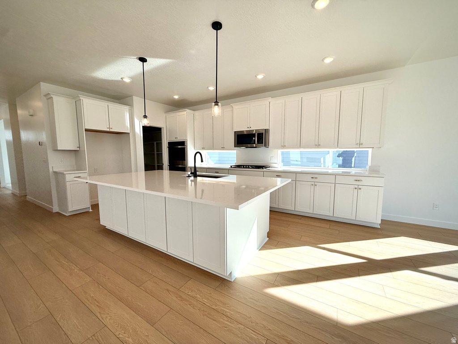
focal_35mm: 14
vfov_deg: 85.7
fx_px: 185
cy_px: 172
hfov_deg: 102.1
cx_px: 229
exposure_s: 1/742
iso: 64
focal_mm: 2.22
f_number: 2.2
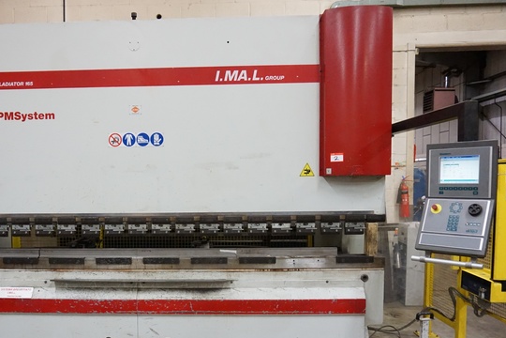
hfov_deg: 57.9
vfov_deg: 40.9
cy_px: 209
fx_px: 450
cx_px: 187
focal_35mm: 32
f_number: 3.5
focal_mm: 16
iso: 3200
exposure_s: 1/125
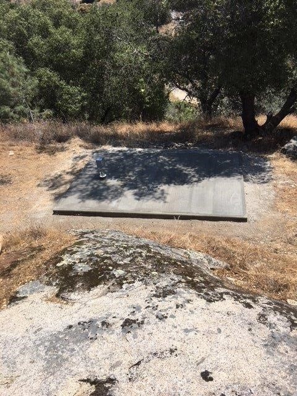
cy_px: 198
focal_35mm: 29
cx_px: 148
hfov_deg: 48.2
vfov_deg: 61.7
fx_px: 332
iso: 25
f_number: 2.2
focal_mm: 4.15
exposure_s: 1/1748
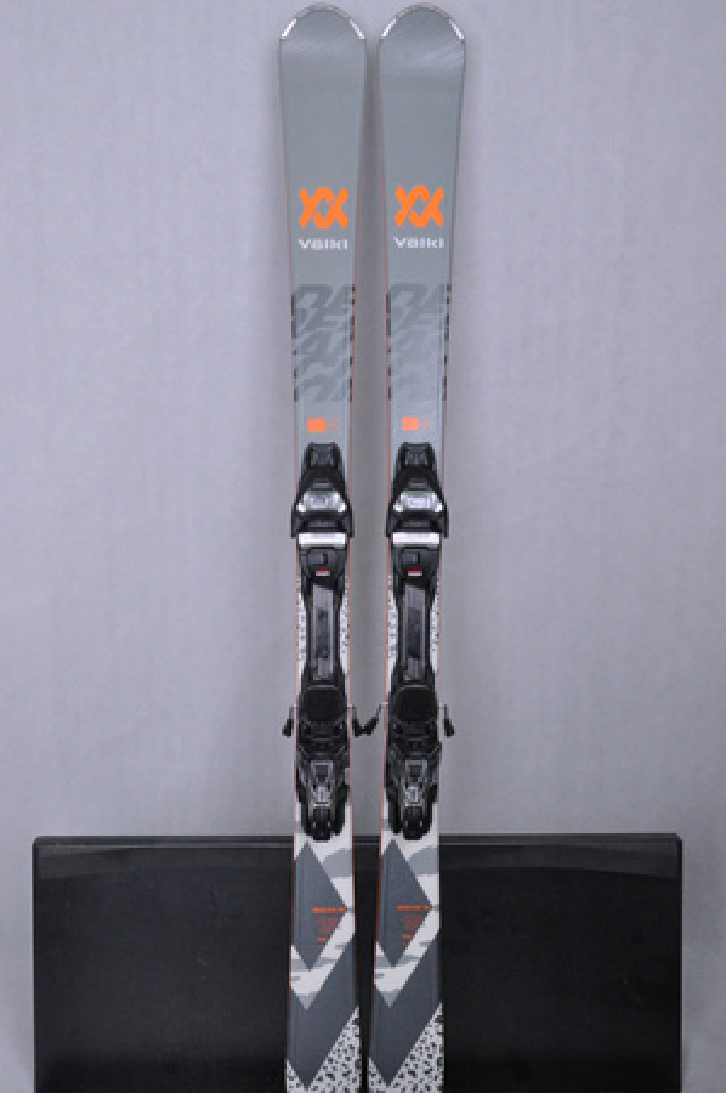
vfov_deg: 49.6
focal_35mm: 39
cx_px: 363
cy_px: 546
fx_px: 1182
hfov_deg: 34.1
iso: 3200
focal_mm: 26
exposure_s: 1/125
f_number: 8
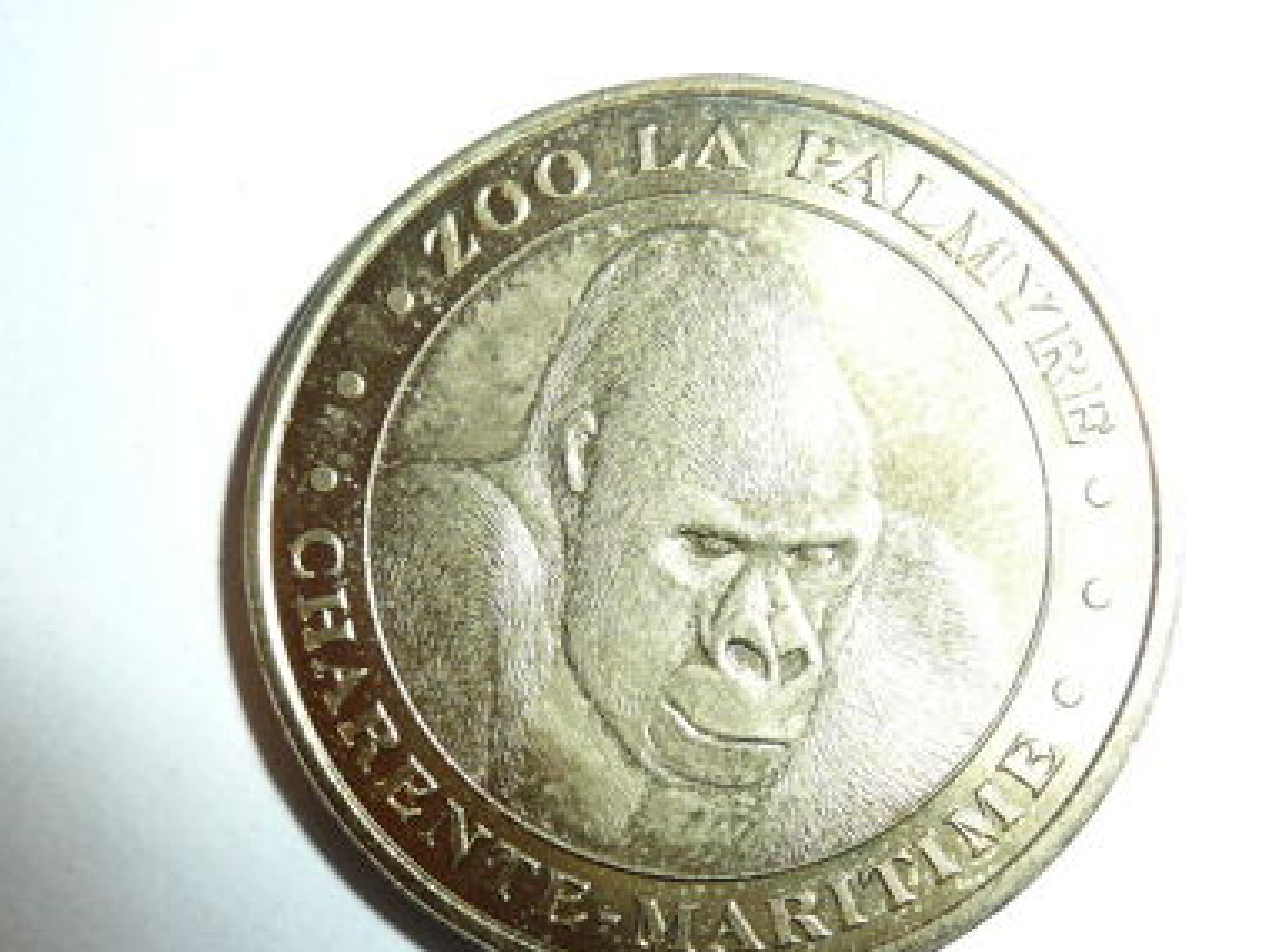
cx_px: 678
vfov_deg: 30.1
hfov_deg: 39.6
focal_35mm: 48
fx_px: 1760
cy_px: 595
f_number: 3.5
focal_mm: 5.2
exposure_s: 1/30
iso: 100
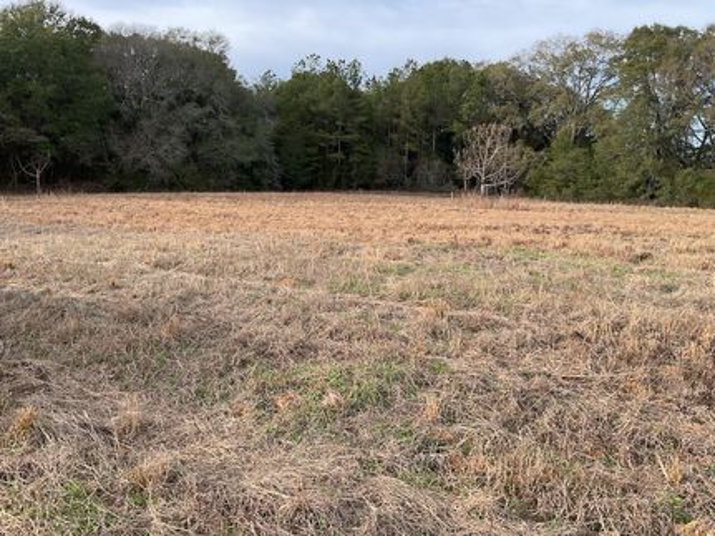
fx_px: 599
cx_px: 358
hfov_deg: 61.7
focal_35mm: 29
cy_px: 268
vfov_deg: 48.2
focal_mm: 3
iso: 16
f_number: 1.8
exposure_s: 1/439
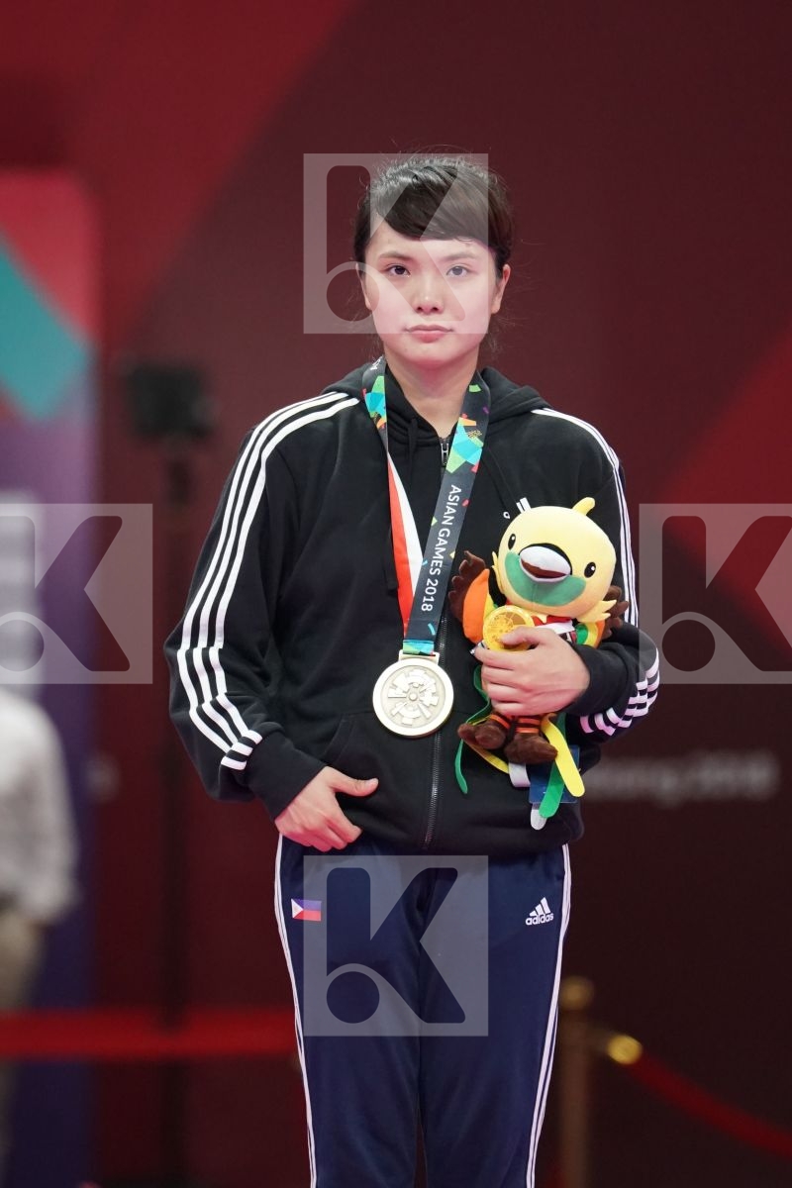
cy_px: 594
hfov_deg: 3.3
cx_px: 396
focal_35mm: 420
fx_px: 13859
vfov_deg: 4.9
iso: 4000
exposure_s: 1/500
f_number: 4
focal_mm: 280
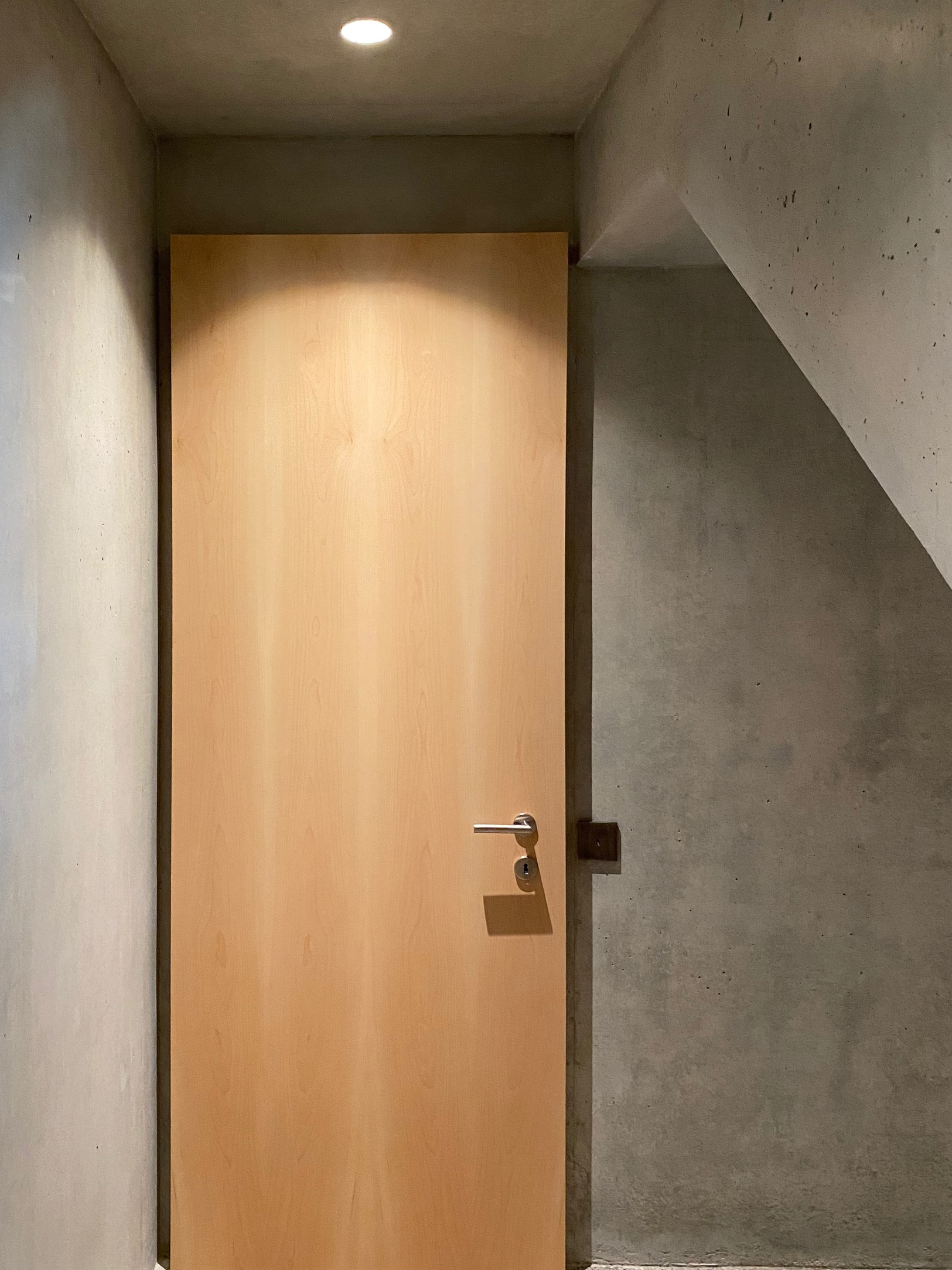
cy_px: 594
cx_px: 374
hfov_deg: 43.9
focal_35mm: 32
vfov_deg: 56.8
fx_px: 1174
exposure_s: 1/50
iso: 400
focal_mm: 4.25
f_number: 1.8
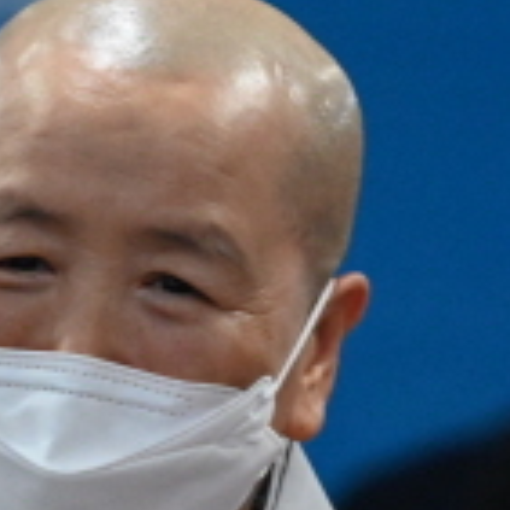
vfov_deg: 2.0
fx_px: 14435
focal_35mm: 866
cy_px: 682
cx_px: 137
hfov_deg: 2.0
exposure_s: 1/125
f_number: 6.3
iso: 5600
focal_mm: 180
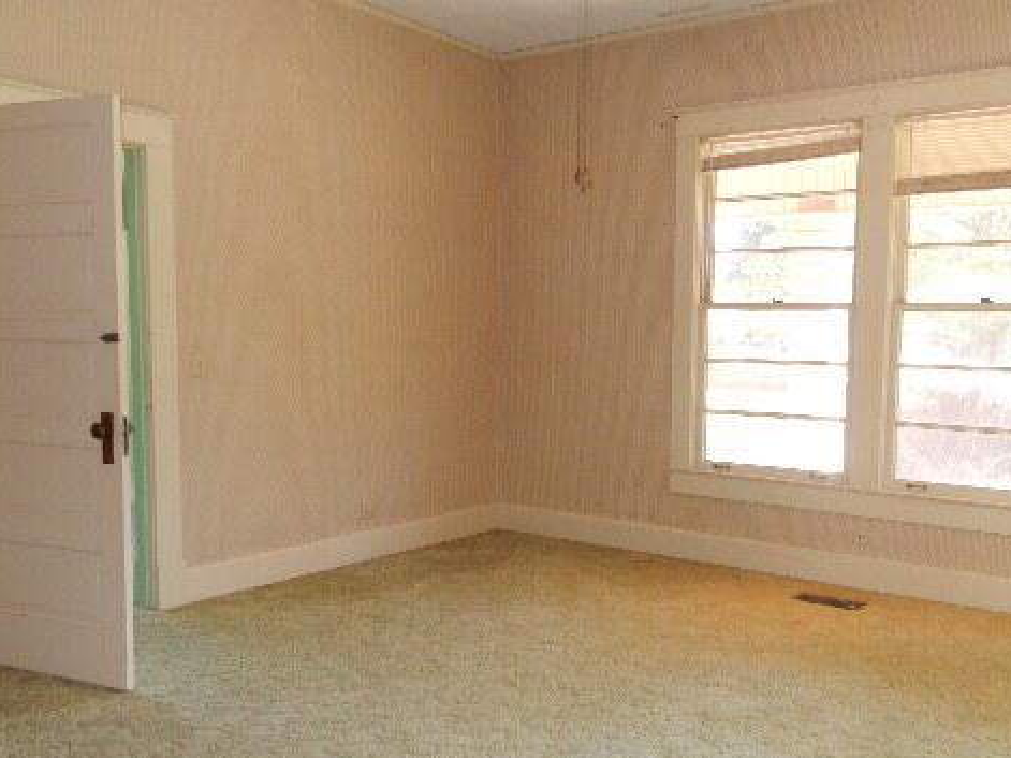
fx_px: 993
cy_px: 412
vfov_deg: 41.7
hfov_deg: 53.9
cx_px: 543
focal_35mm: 34
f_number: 3.7
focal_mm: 4.5
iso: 280
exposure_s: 1/30
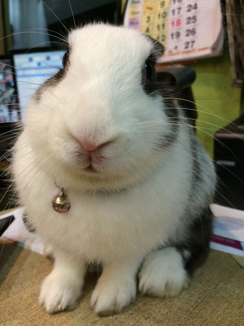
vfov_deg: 61.6
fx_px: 272
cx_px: 122
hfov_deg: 48.3
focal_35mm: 29
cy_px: 163
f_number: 2.2
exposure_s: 1/33
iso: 200
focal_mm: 4.15
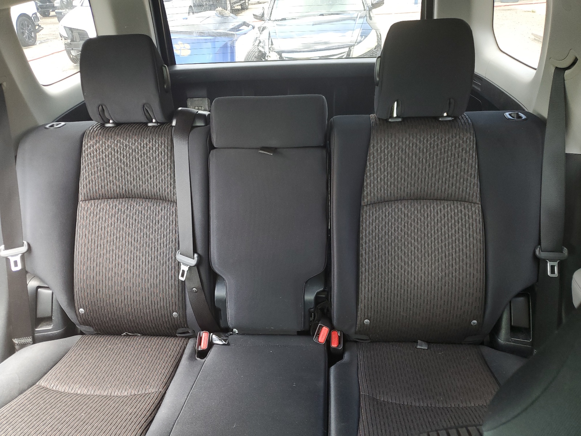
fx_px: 436
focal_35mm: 26
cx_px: 290
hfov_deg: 67.3
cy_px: 218
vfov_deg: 53.1
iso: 87
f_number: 1.5
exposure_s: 1/60.2
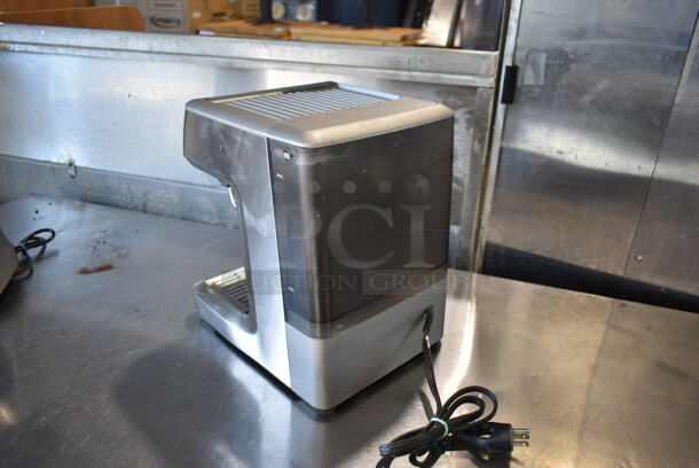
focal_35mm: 27
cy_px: 234
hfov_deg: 67.3
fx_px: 525
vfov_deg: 48.0
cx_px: 350
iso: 220
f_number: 3.5
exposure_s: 1/30
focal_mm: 18
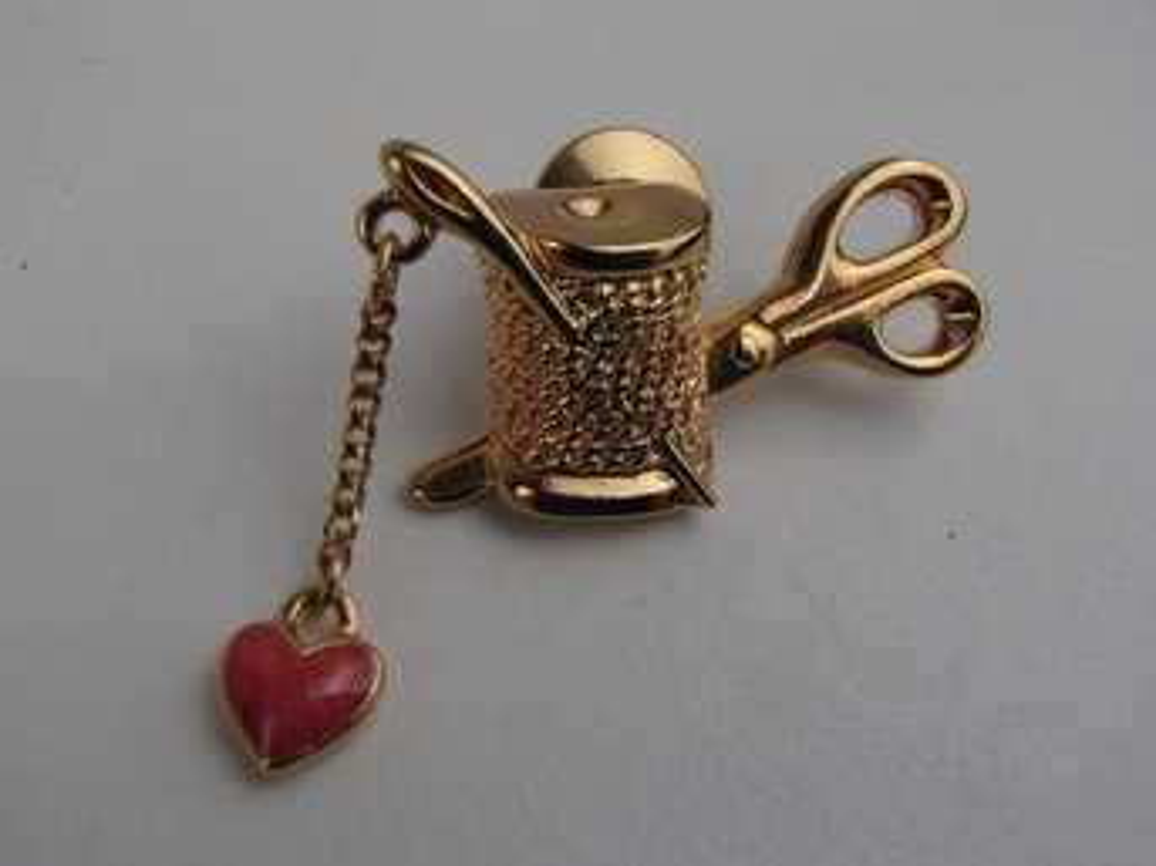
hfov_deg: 50.2
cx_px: 578
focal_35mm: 37
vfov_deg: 38.6
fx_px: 1235
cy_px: 433
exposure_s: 1/160
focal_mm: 6.64
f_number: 4.7
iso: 125
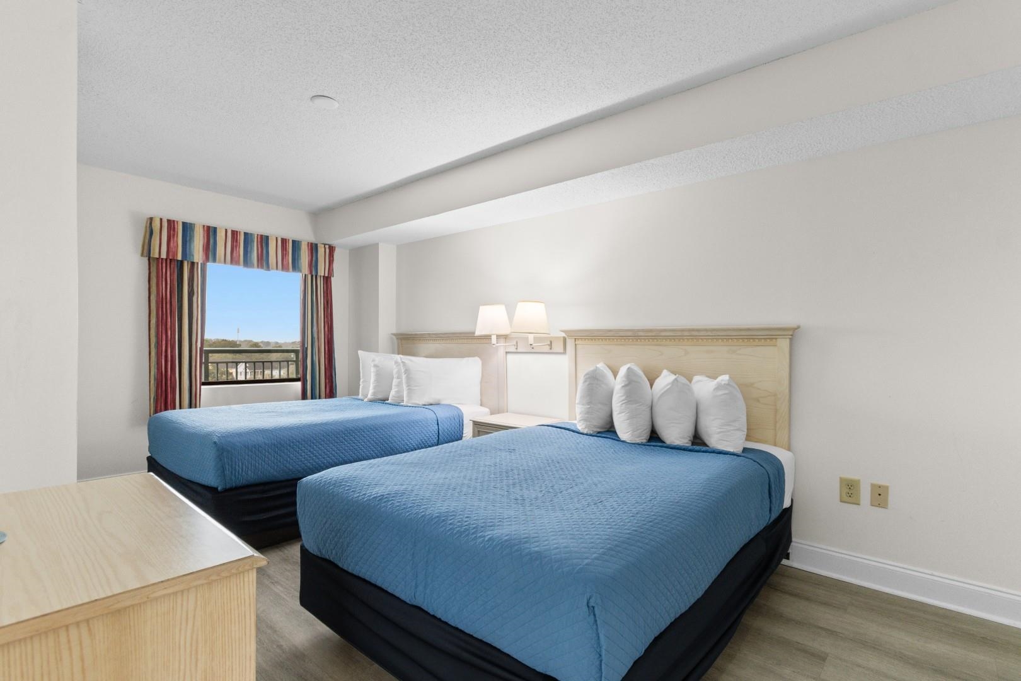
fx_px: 454
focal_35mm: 16
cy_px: 340
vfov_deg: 73.7
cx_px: 510
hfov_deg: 96.7
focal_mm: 11
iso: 100
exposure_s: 2
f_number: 4.8
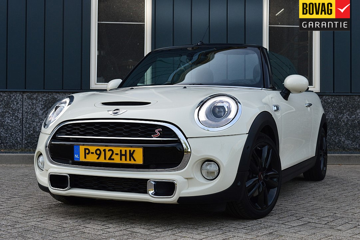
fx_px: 540
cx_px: 180
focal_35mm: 54
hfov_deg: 36.9
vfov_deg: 25.1
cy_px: 120
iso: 400
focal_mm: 36
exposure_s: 1/320
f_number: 10
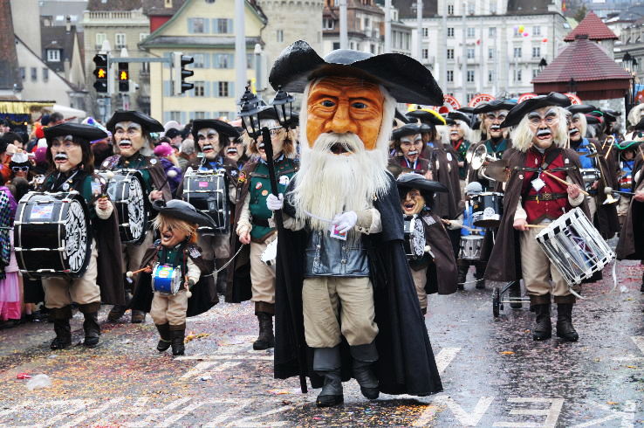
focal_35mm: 105
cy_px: 214
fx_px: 1876
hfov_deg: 19.5
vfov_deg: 13.0
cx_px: 322
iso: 200
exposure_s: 1/125
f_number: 5.6
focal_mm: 70
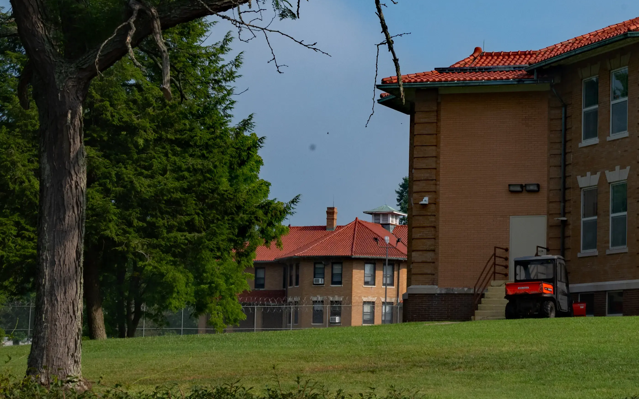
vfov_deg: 14.5
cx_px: 574
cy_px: 217
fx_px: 1567
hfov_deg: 22.5
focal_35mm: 90
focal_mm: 41
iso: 400
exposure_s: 1/320
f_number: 16
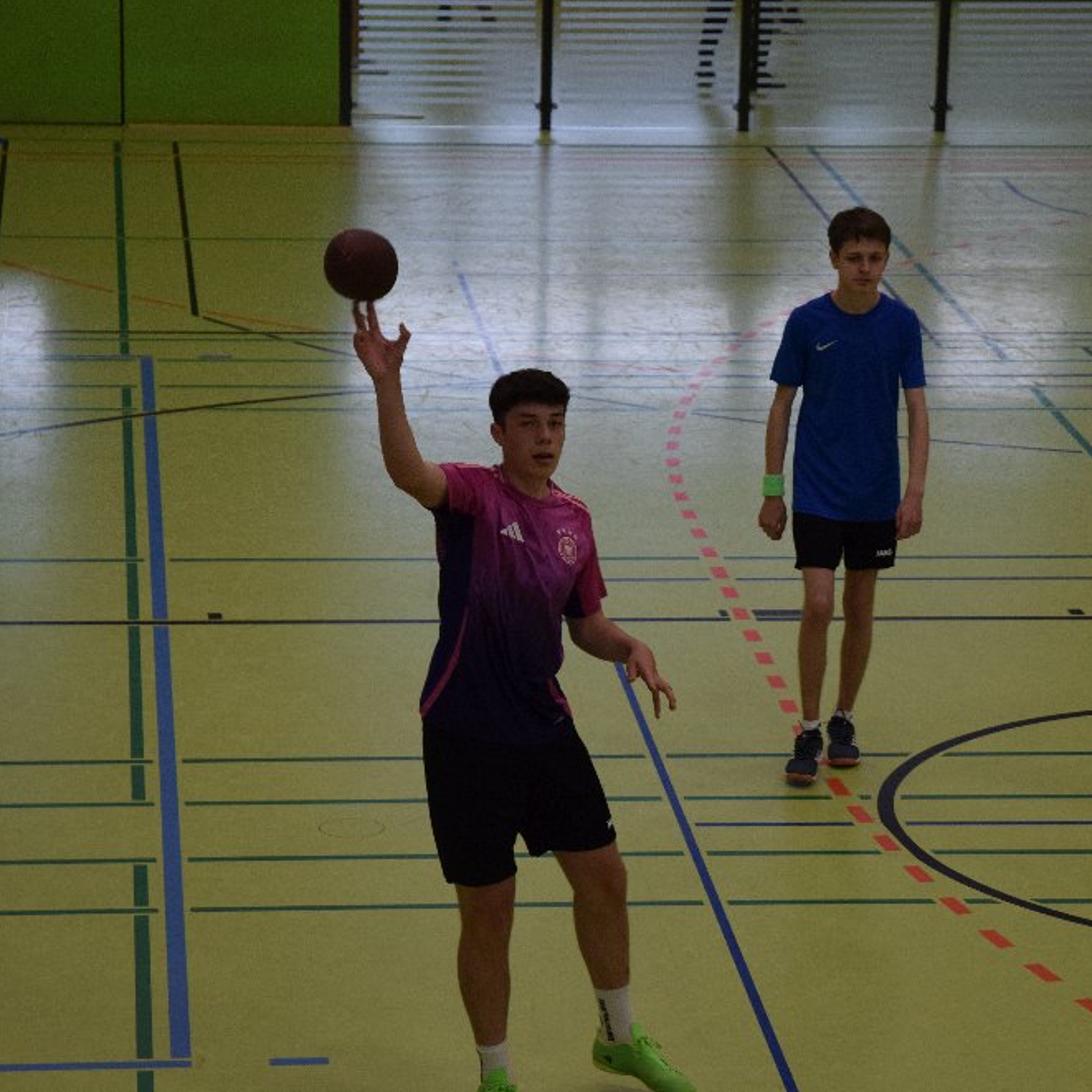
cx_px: 586
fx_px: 4818
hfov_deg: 12.9
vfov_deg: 12.9
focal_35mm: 135
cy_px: 544
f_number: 4
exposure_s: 1/500
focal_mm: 70
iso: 2000
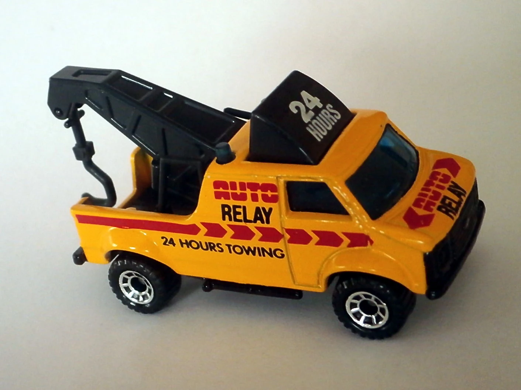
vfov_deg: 30.9
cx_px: 260
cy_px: 195
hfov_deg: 40.4
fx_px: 707
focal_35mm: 47
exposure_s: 1/30
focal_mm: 8.3
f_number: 3.4
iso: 400
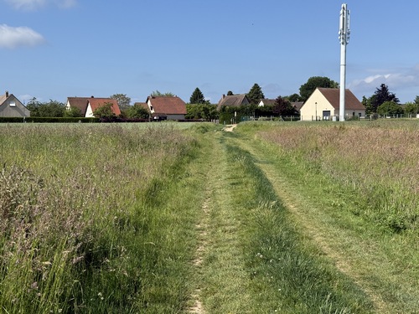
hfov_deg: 39.7
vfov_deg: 30.3
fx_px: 581
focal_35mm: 48
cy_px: 157
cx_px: 210
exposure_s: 1/4878
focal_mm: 6.76
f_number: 1.78
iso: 64
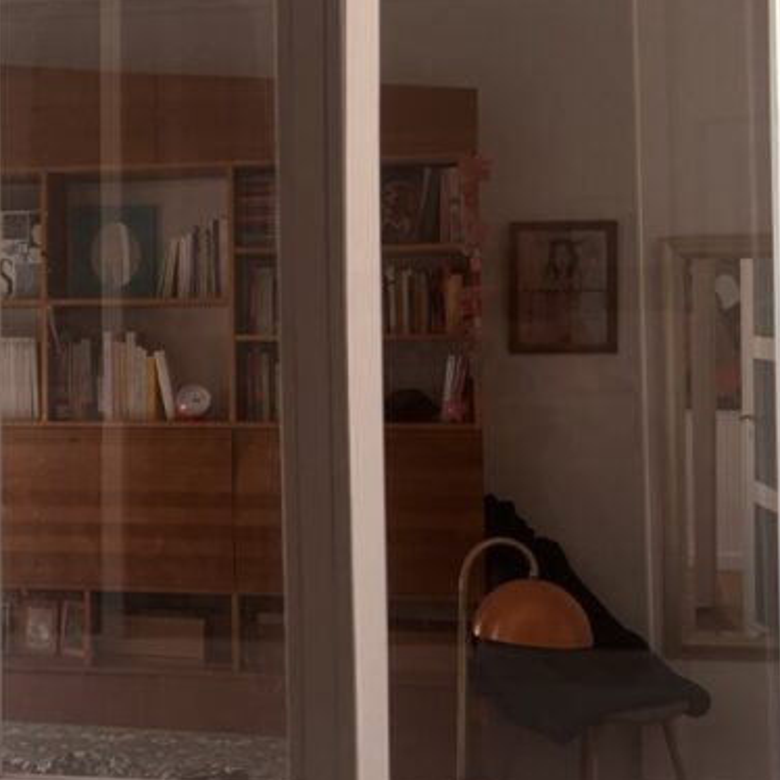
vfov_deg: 27.2
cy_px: 292
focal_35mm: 63
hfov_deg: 26.3
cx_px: 65
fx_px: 1606
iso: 160
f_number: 1.6
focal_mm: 5.96
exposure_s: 1/60
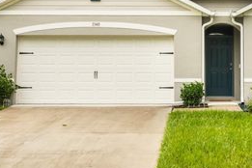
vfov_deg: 20.1
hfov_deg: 29.6
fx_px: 469
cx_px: 188
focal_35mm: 67
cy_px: 41
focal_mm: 35
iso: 800
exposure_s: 1/30
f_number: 22
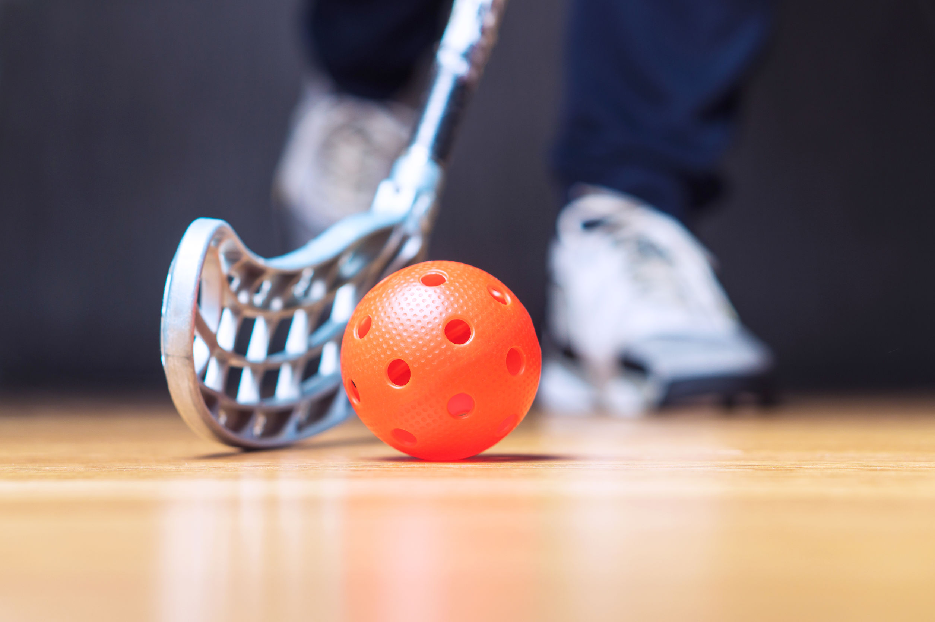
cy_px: 311
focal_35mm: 75
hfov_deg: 27.0
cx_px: 468
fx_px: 1947
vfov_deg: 18.2
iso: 100
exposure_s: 1/15
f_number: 2.8
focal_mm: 50
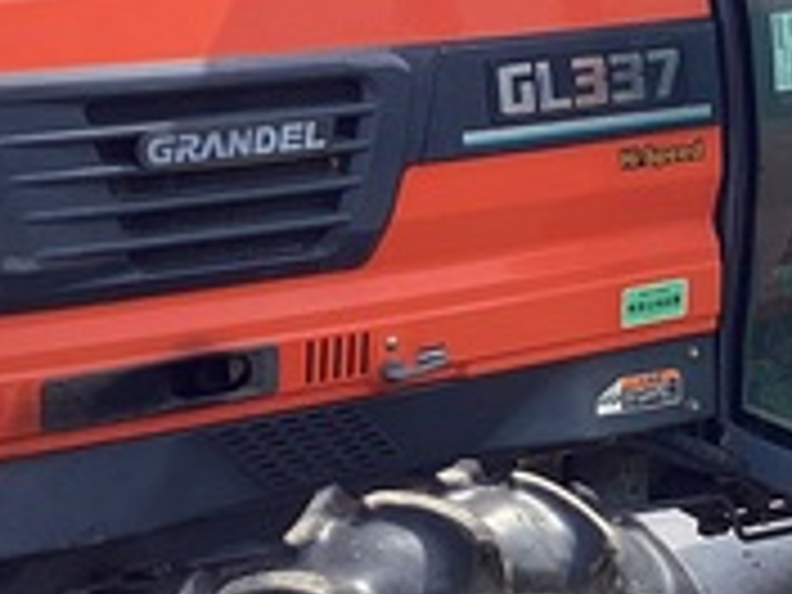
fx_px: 2540
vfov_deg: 13.3
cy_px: 146
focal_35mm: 111
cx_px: 889
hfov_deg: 17.1
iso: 25
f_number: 2.4
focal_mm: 3.3
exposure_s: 1/554
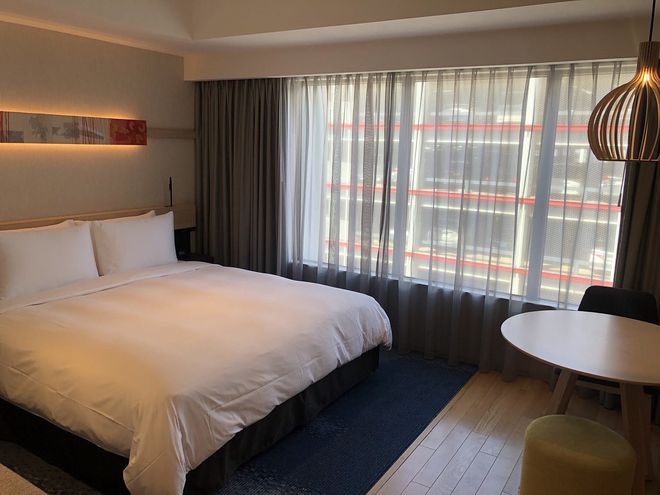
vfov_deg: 49.7
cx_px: 330
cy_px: 248
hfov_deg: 63.4
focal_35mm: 28
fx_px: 534
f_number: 1.8
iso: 40
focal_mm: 3.99
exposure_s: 1/120
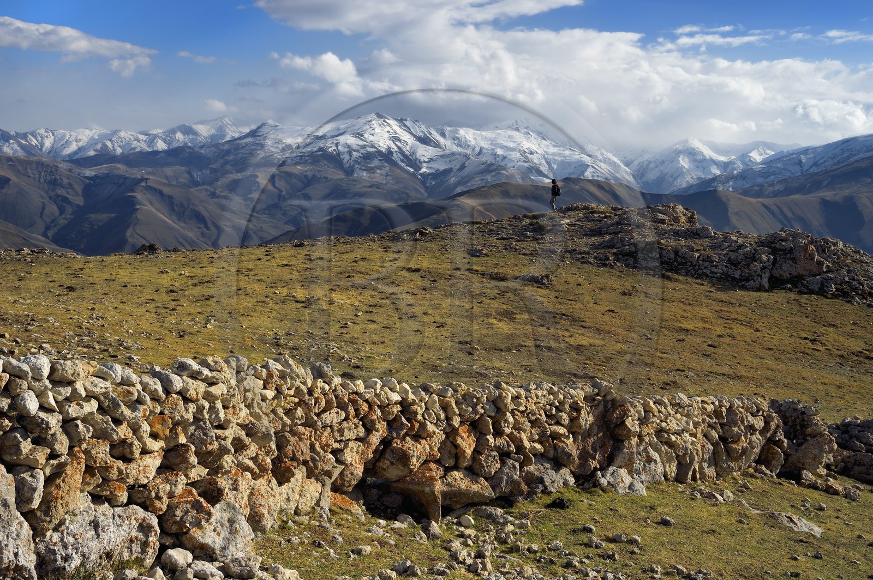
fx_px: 1090
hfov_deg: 43.6
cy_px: 290
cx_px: 436
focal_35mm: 45
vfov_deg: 29.8
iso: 200
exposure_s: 1/320
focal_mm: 45
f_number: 16
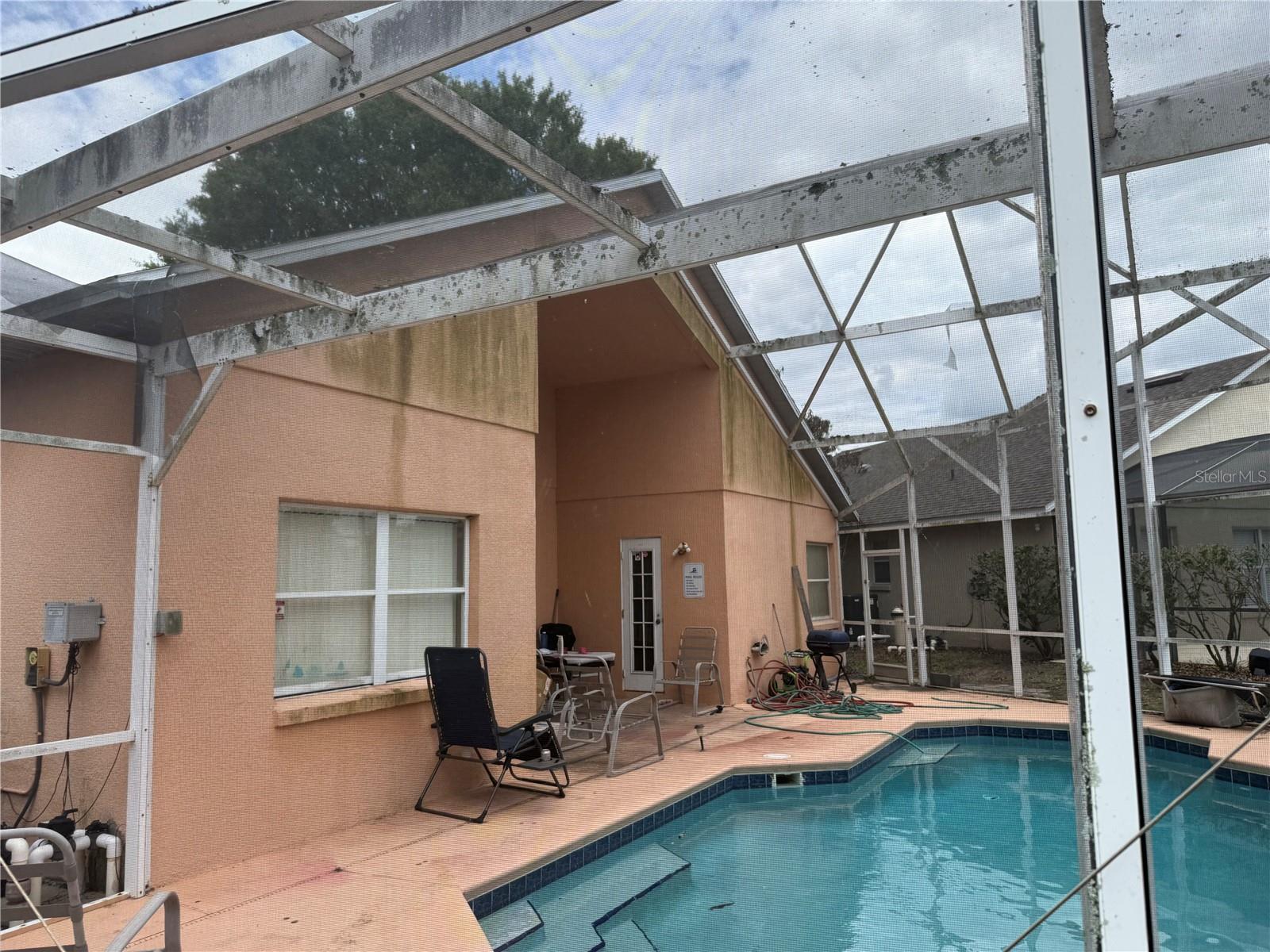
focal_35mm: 24
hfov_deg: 71.6
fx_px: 881
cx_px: 635
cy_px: 476
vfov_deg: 56.8
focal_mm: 6.76
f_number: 1.78
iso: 80
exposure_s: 1/2110
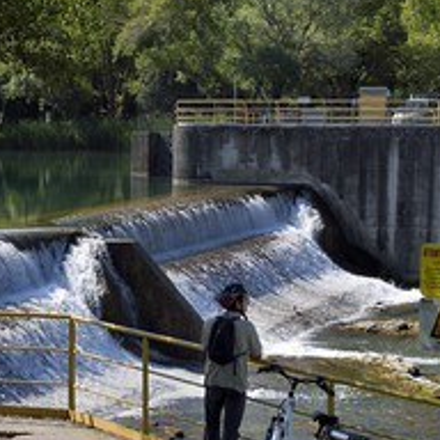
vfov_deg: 13.4
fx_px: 1869
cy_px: 257
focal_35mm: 130
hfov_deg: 13.3
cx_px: 78
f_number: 8
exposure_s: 1/400
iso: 200
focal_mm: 70
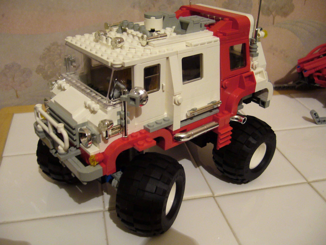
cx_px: 163
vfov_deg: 40.7
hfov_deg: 52.6
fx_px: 330
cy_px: 122
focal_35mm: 35
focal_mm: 5.8
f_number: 2.8
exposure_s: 1/5
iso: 200
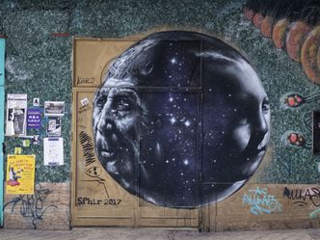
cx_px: 176
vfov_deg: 34.3
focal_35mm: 42
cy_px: 119
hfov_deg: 44.7
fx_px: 388
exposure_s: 1/200
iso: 2500
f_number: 1.4
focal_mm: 23
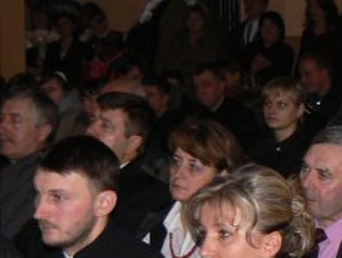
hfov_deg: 15.4
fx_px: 1236
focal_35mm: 125
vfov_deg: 11.9
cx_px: 358
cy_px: 164
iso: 125
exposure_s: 1/30
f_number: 2.8
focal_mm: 6
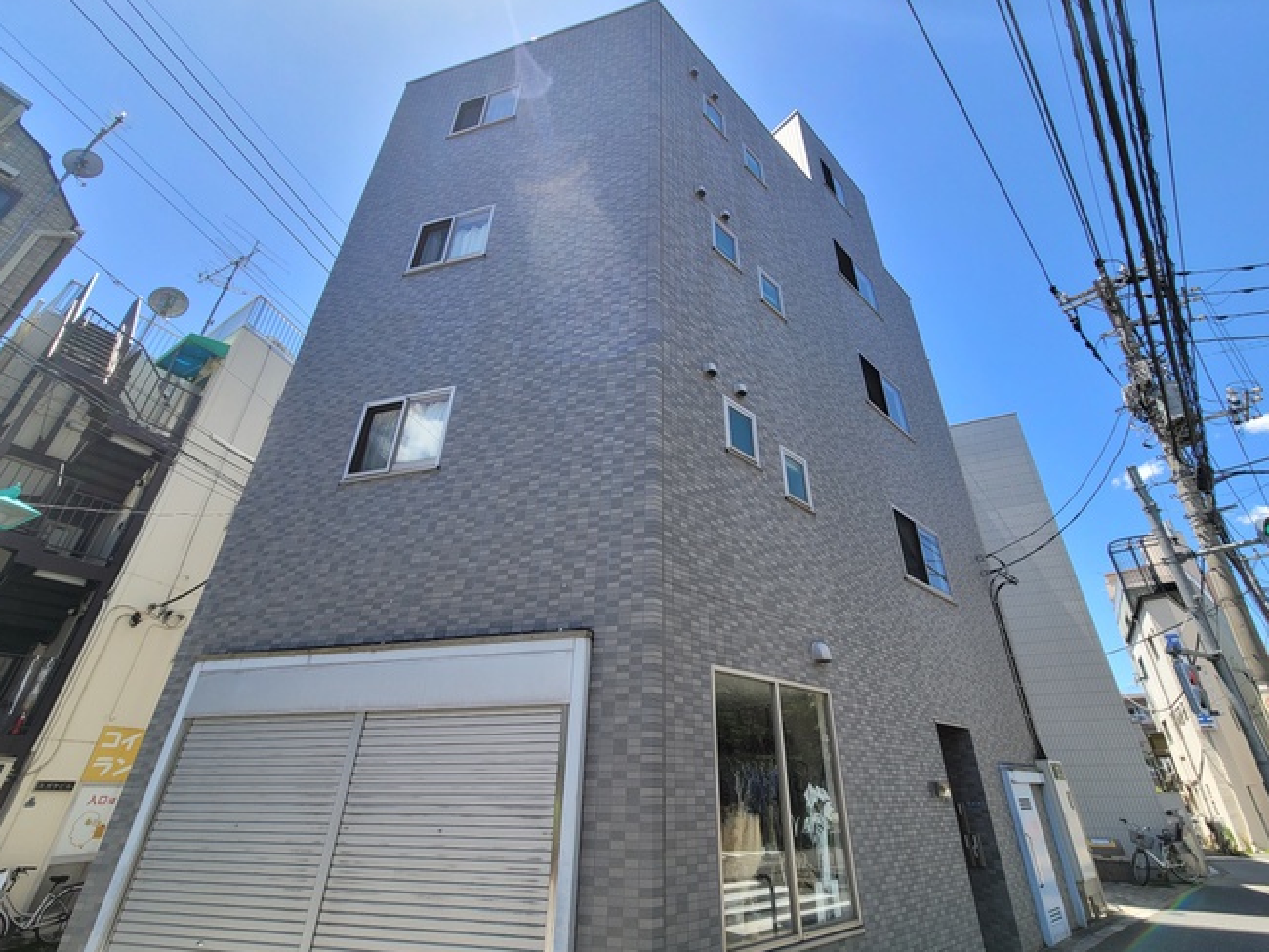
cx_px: 656
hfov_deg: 102.0
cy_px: 502
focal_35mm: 14
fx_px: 513
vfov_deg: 85.6
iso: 64
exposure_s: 1/859
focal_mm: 2.2
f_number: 2.2
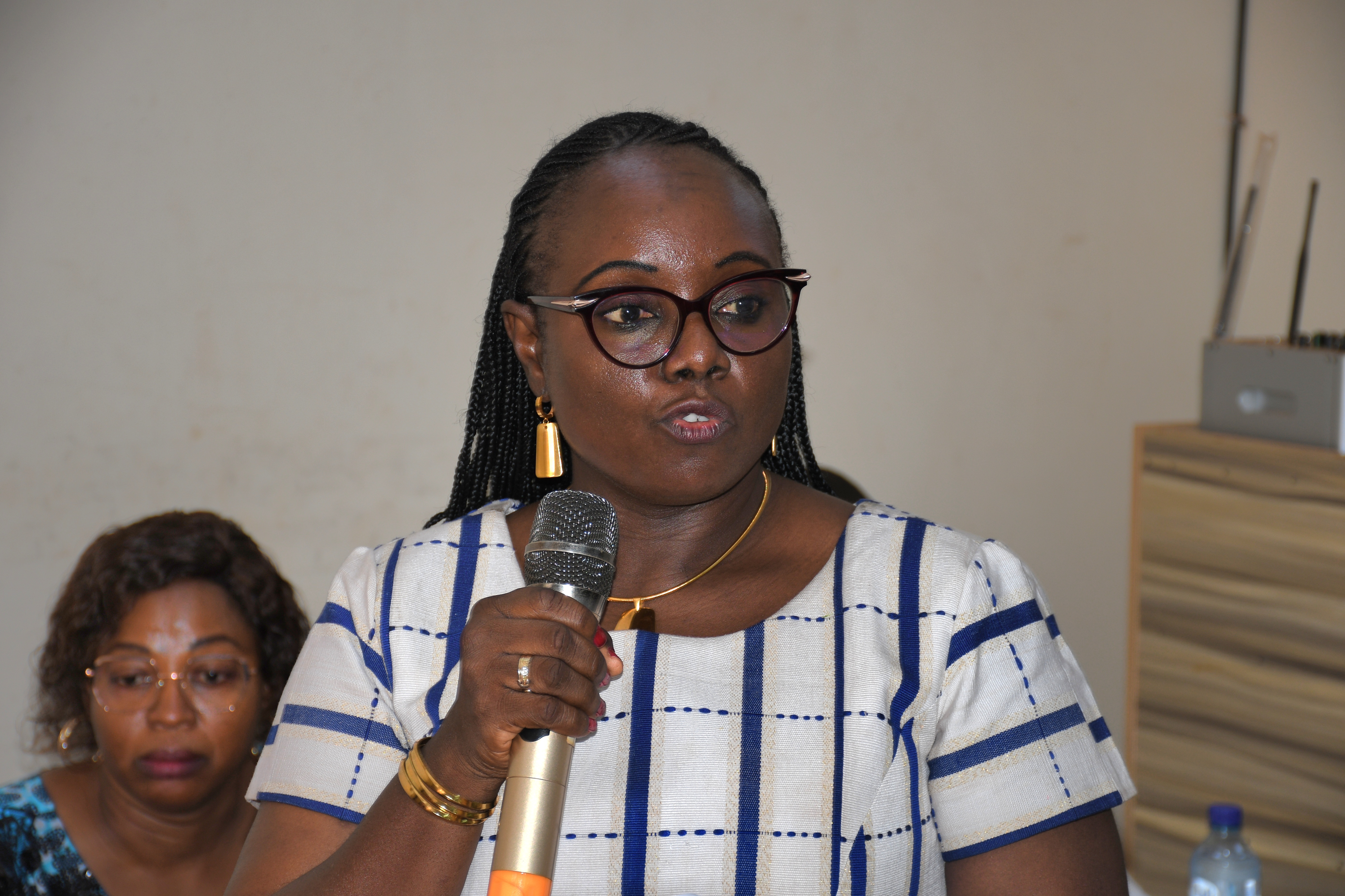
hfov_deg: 19.5
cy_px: 448
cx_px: 672
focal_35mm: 105
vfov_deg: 13.0
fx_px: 3923
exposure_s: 1/60.2
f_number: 5
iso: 100
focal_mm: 70
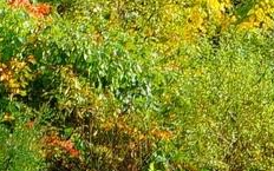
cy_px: 295
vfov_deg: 8.0
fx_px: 1180
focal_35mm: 158
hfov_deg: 12.9
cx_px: -61
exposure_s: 1/80
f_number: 6.3
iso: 100
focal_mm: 45
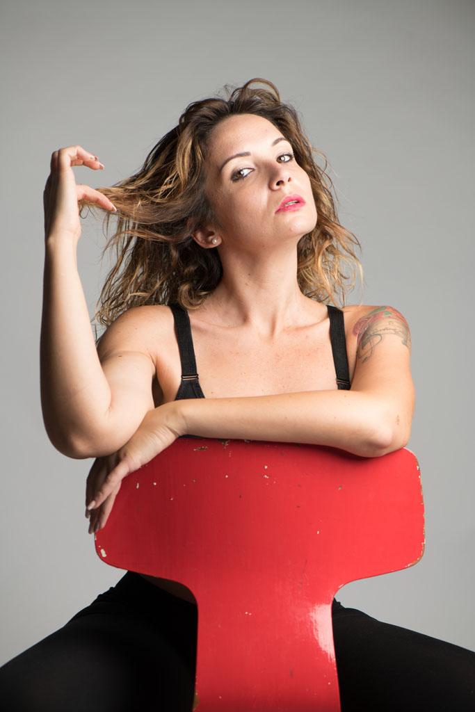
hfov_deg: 13.0
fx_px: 2077
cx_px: 238
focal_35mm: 105
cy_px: 356
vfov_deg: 19.5
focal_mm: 105
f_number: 5.6
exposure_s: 1/160
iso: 100
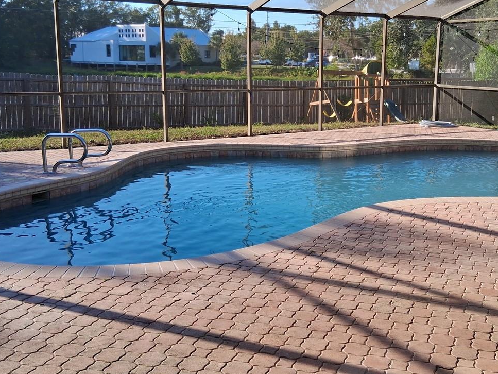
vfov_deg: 33.6
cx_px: 298
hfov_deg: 43.6
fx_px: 619
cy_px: 167
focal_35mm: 43
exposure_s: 1/286
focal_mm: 3.98
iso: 25
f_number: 1.8
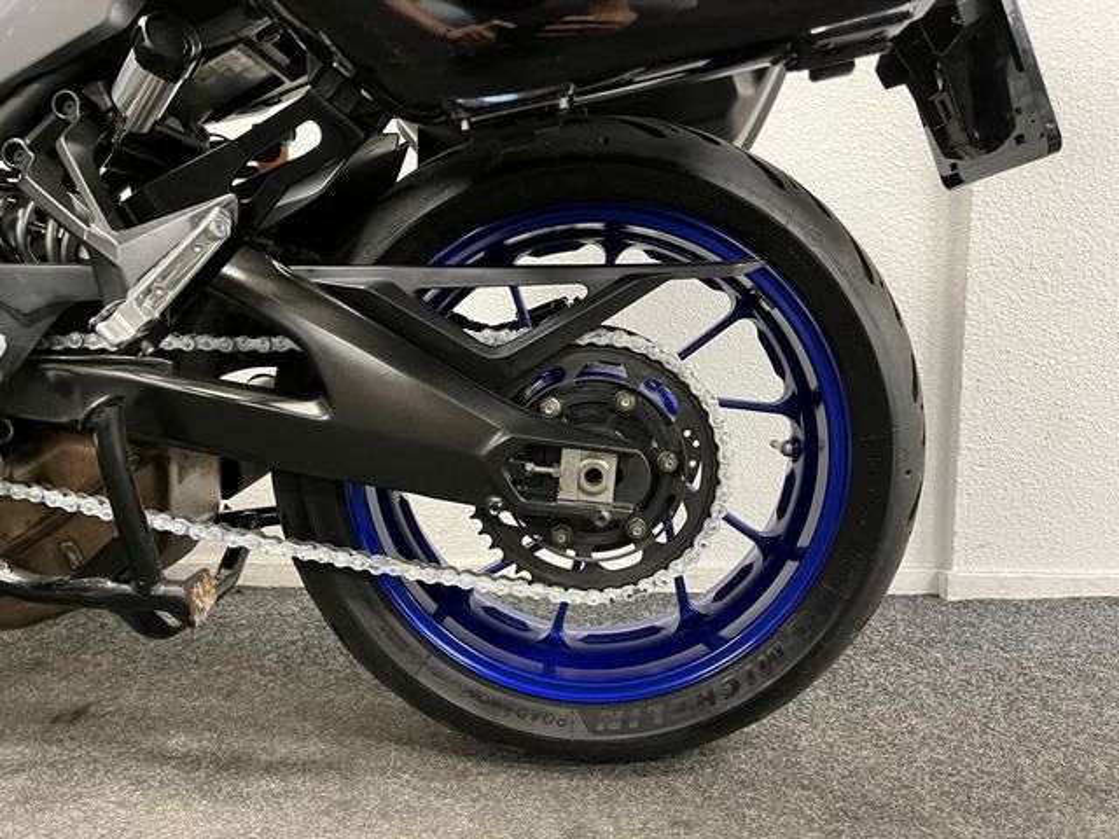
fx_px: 840
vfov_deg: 53.1
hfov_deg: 67.3
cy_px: 420
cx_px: 560
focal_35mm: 26
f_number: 1.6
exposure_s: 1/50
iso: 500
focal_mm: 5.1
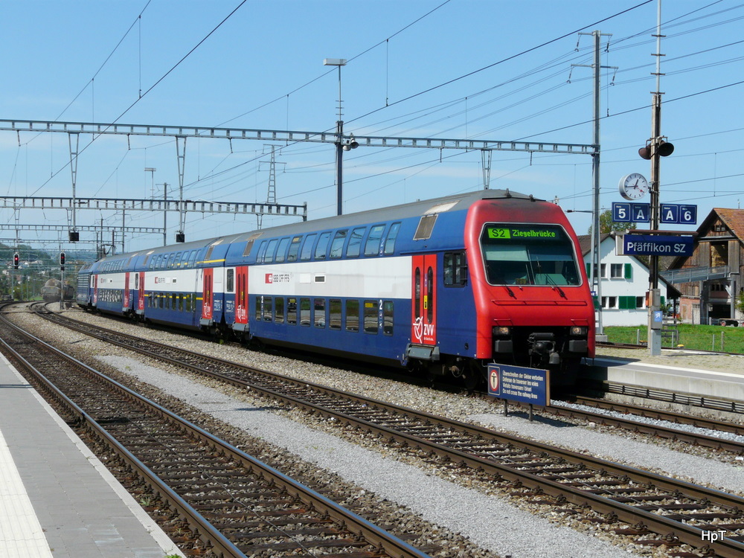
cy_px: 279
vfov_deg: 24.0
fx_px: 1311
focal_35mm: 61
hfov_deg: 31.7
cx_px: 372
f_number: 6.3
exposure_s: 1/500
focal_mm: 10
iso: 100
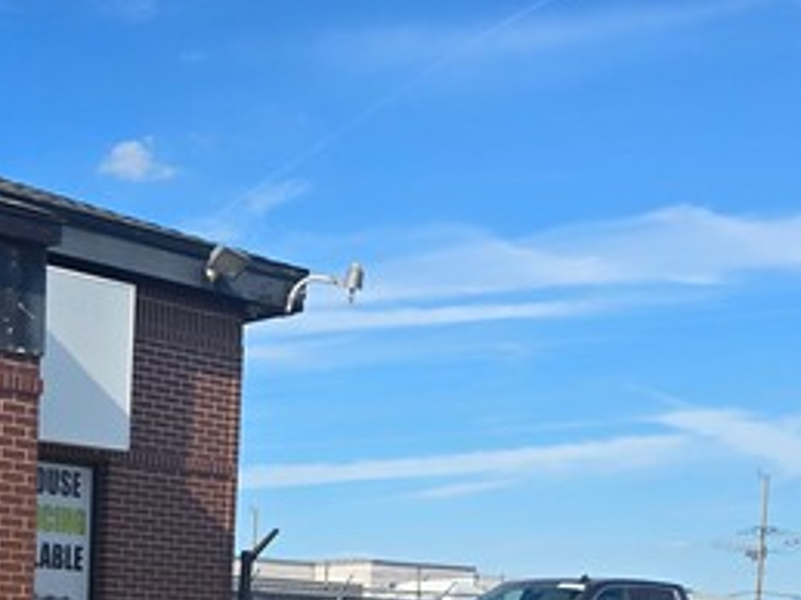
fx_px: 1642
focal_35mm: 71
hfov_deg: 26.2
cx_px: 37
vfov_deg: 18.3
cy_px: 912
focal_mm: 6.3
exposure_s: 1/526
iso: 12
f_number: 1.7
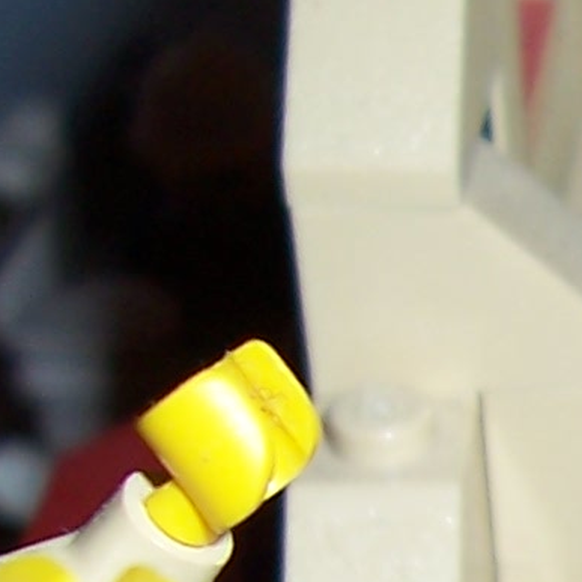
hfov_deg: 8.9
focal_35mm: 179
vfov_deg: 9.4
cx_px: 1341
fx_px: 3405
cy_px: 984
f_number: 2.7
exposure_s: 1/60
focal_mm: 5.6
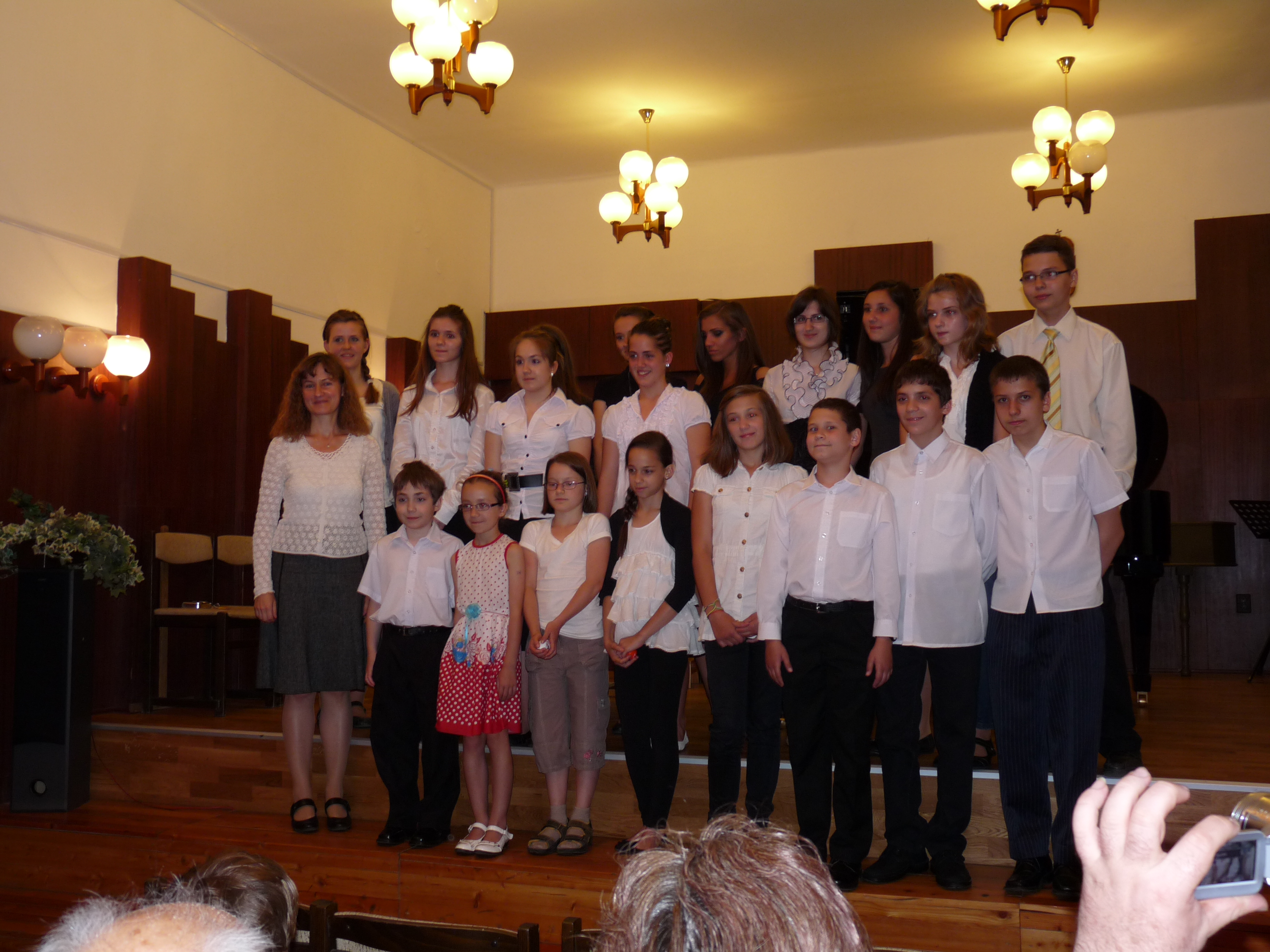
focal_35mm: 37
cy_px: 476
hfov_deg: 50.1
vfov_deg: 38.7
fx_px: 1357
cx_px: 635
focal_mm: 6.5
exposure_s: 1/30
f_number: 3
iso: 125
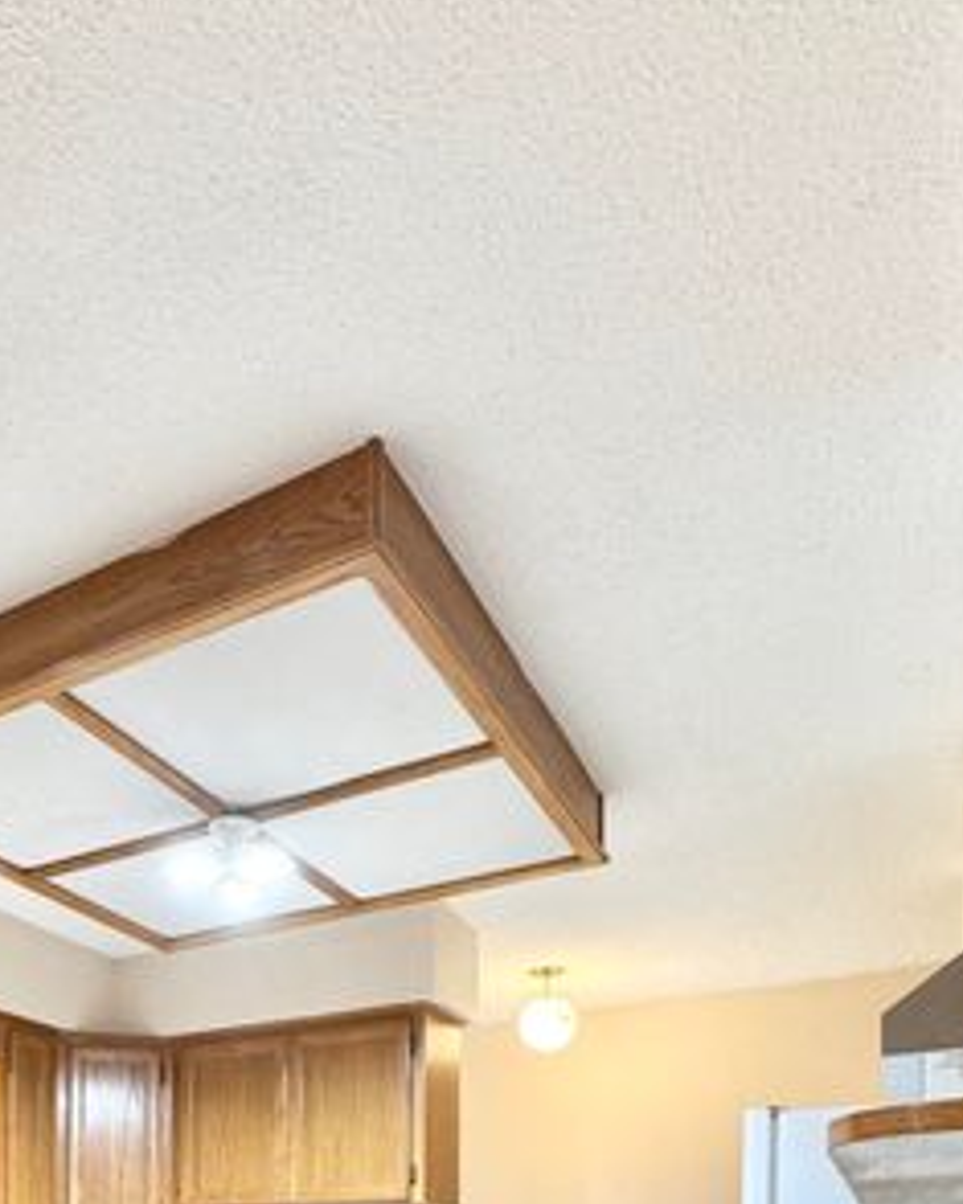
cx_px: 217
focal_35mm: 31
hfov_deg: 45.1
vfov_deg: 45.6
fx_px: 1105
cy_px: 1267
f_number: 2.2
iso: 250
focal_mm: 2.22
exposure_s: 1/120
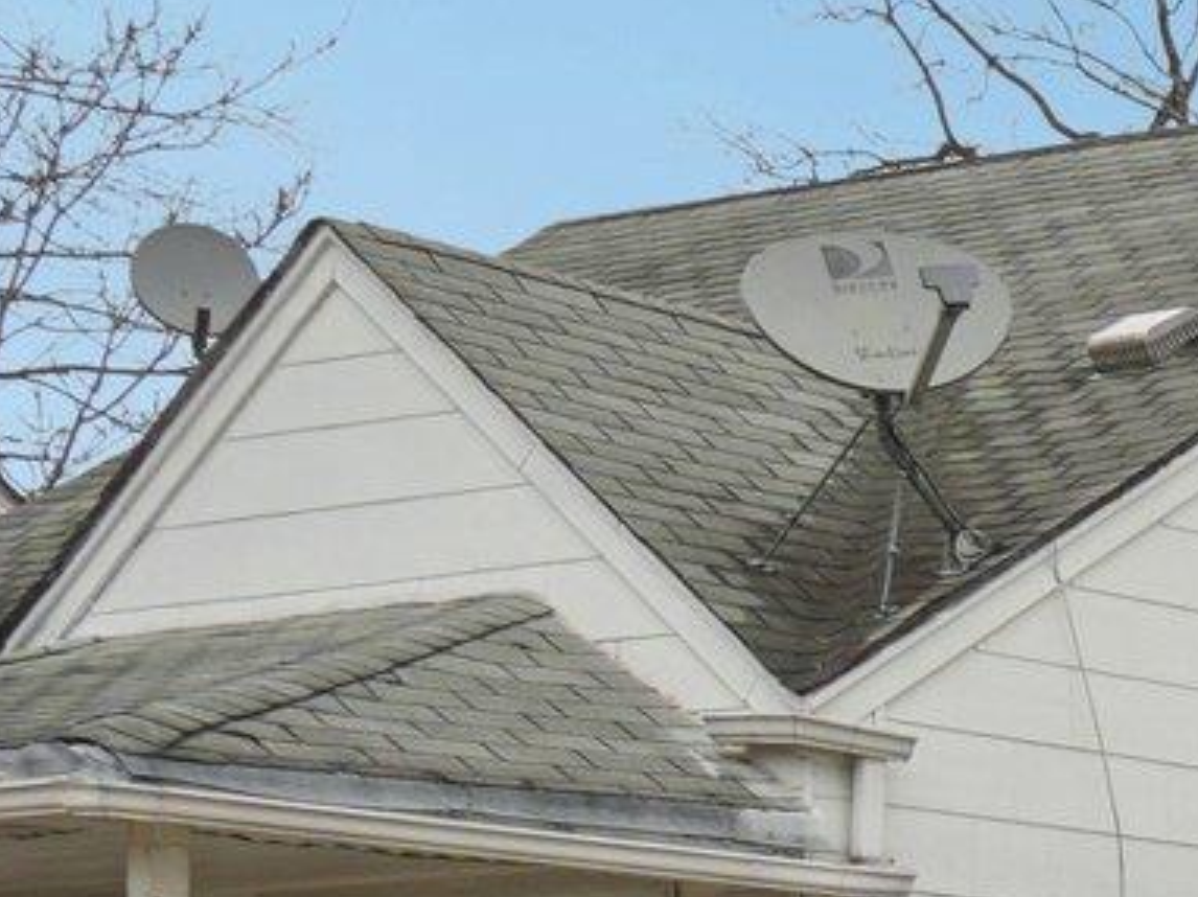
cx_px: 3124
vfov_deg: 10.7
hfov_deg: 11.5
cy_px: 1513
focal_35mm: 132
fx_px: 4551
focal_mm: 17
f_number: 8
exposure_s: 1/30
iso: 125
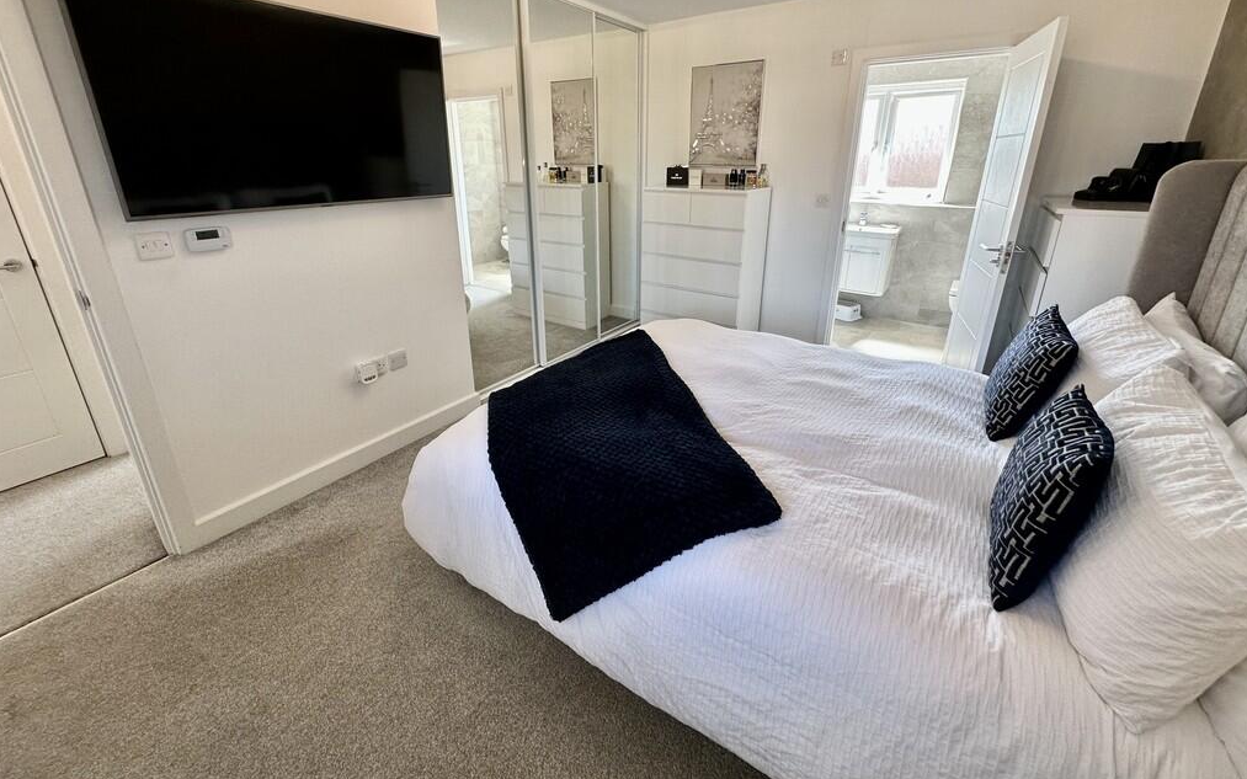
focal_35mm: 15
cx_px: 624
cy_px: 330
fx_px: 510
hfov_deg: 101.5
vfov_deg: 74.3
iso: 125
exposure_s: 1/100
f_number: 2.2
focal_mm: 2.22
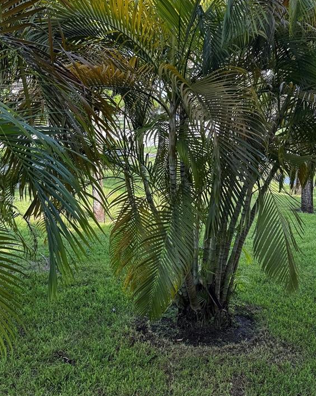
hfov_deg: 37.3
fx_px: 468
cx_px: 171
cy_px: 199
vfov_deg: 45.8
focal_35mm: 40
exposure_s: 1/379
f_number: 1.78
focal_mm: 6.76
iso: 80
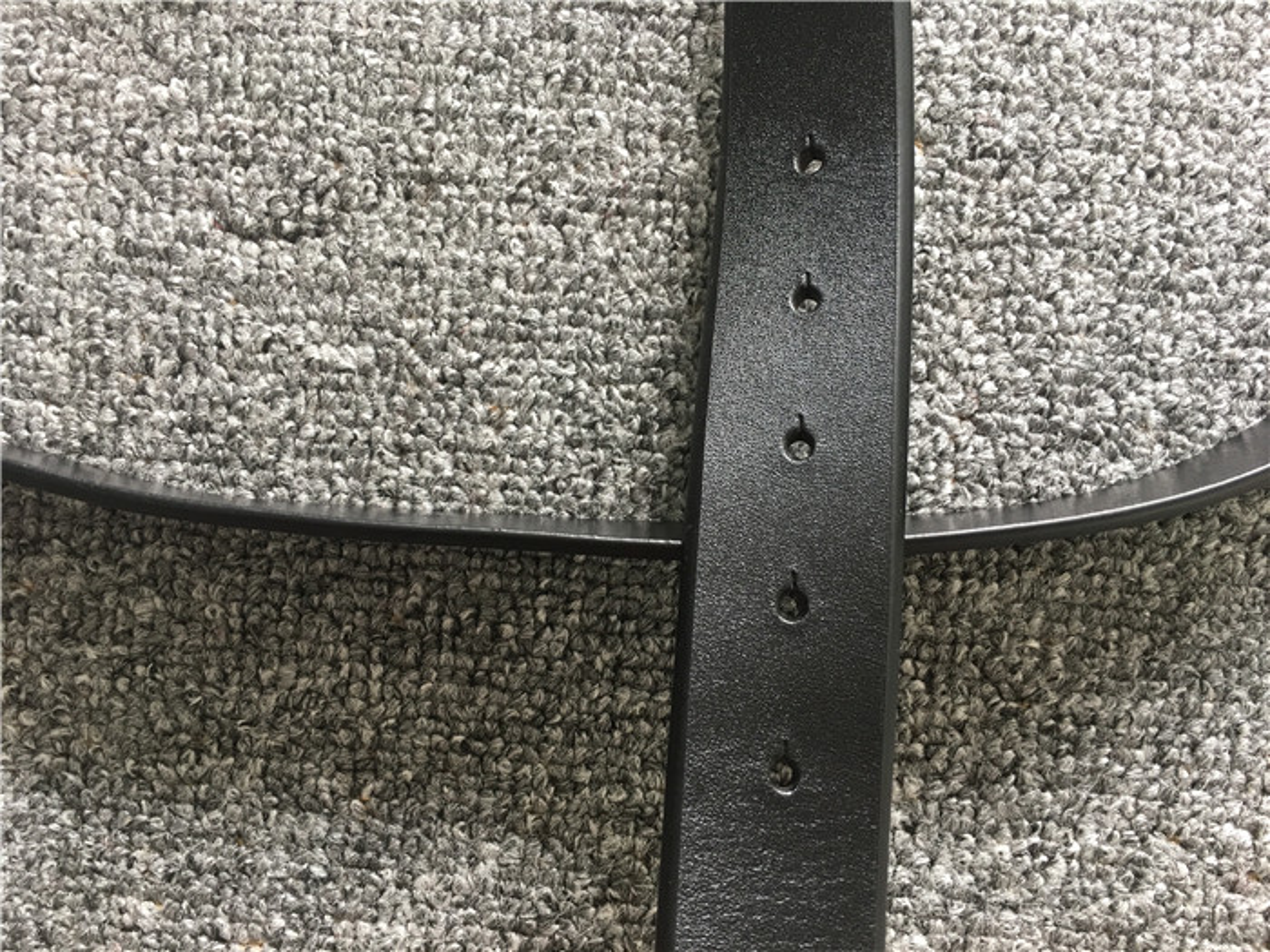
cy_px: 476
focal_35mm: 29
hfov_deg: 61.7
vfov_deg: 48.2
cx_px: 635
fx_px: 1064
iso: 40
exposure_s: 1/17
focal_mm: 4.15
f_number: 2.2
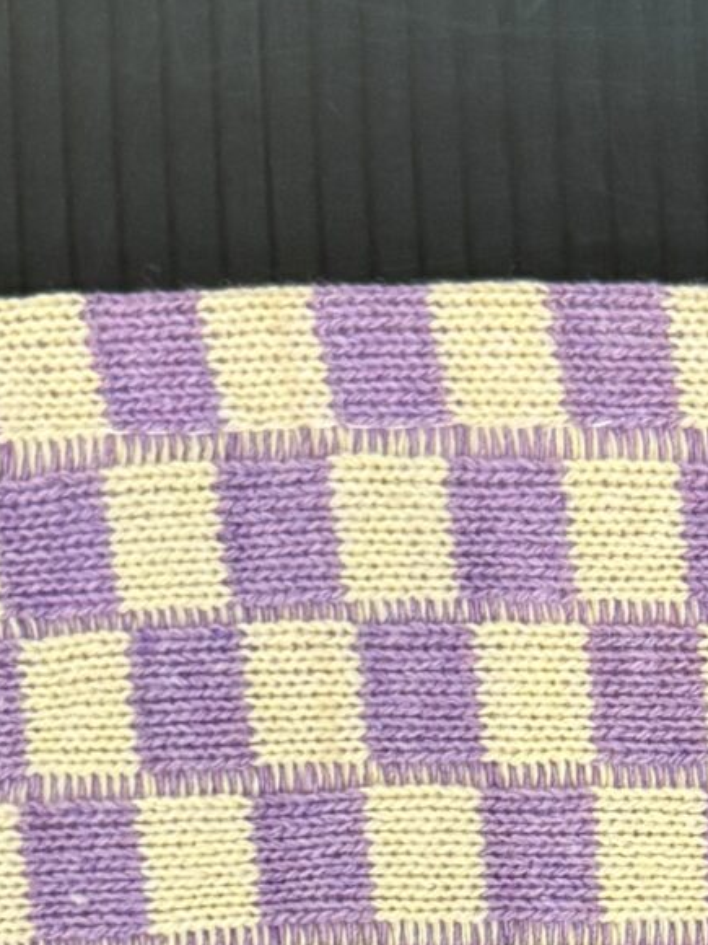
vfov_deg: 17.3
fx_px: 2891
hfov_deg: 13.2
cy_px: 1263
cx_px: 1061
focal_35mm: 106
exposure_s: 1/60
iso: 400
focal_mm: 6.76
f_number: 1.78
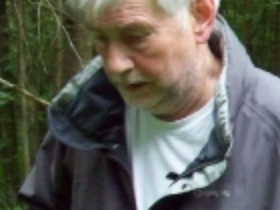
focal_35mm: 159
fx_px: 1286
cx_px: 530
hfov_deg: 11.4
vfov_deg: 9.3
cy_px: 190
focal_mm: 6.2
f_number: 2.8
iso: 160
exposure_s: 1/82.2
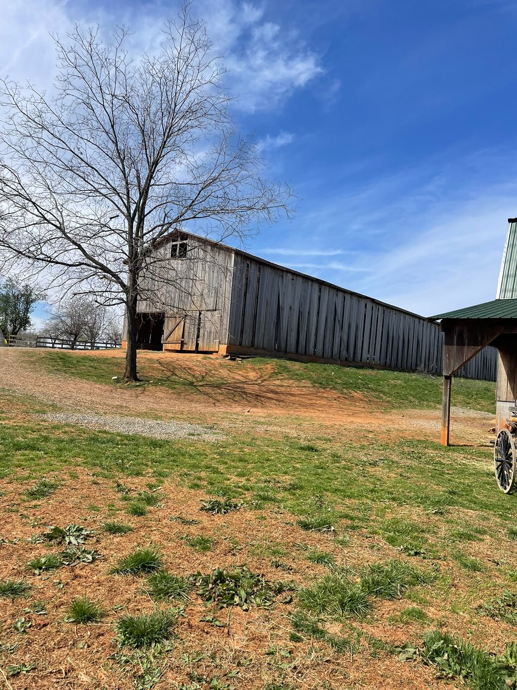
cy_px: 345
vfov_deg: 67.3
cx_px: 258
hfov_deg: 53.1
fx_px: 518
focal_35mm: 26
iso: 32
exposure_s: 1/3731
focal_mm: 4.2
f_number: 1.6
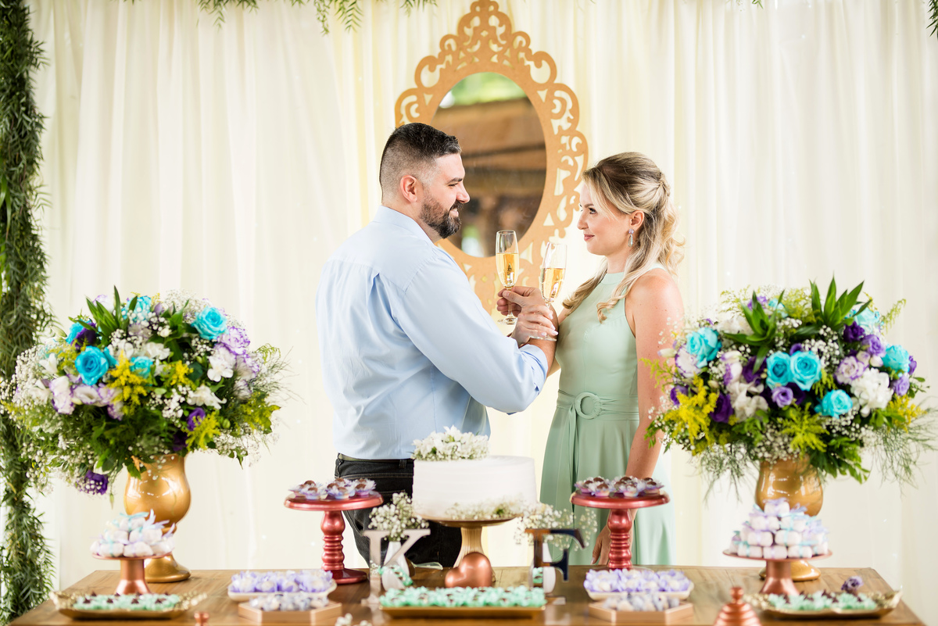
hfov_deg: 23.9
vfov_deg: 16.1
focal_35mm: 85
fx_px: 2215
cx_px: 469
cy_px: 313
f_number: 1.8
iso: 100
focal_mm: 85
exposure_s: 1/320
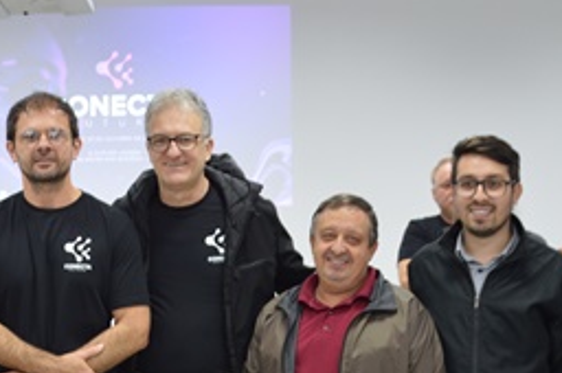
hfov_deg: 16.6
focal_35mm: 123
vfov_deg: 11.0
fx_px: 1920
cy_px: 394
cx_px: 158
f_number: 4.5
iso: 400
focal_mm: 35
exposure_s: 1/40
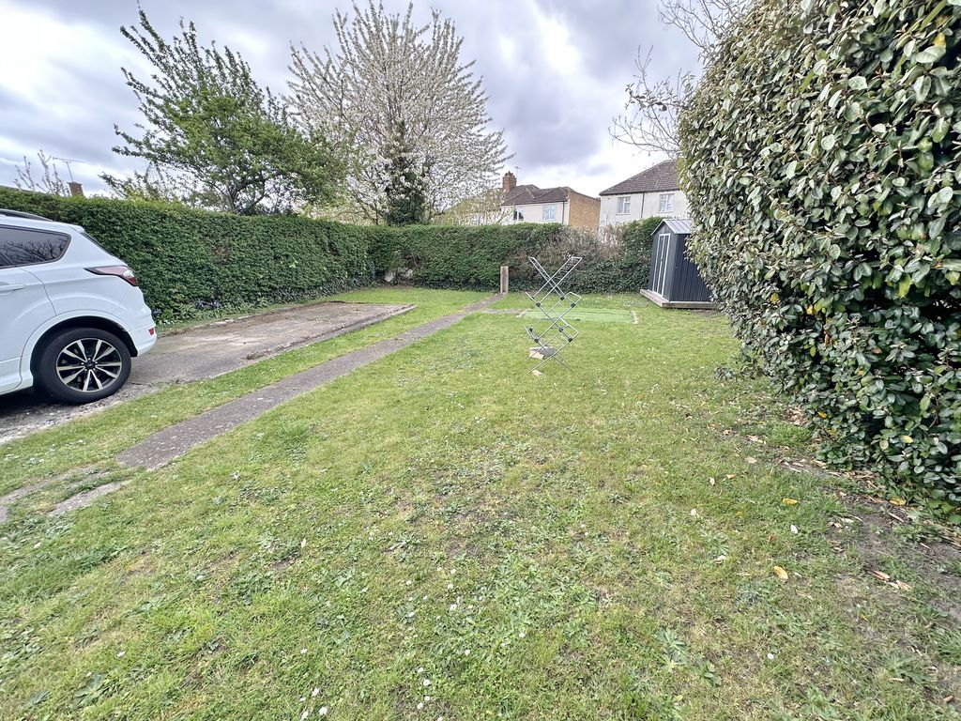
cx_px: 480
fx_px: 389
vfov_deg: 85.7
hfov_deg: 102.1
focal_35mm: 14
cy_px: 360
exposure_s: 1/172
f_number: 2.2
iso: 40
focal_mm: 2.22
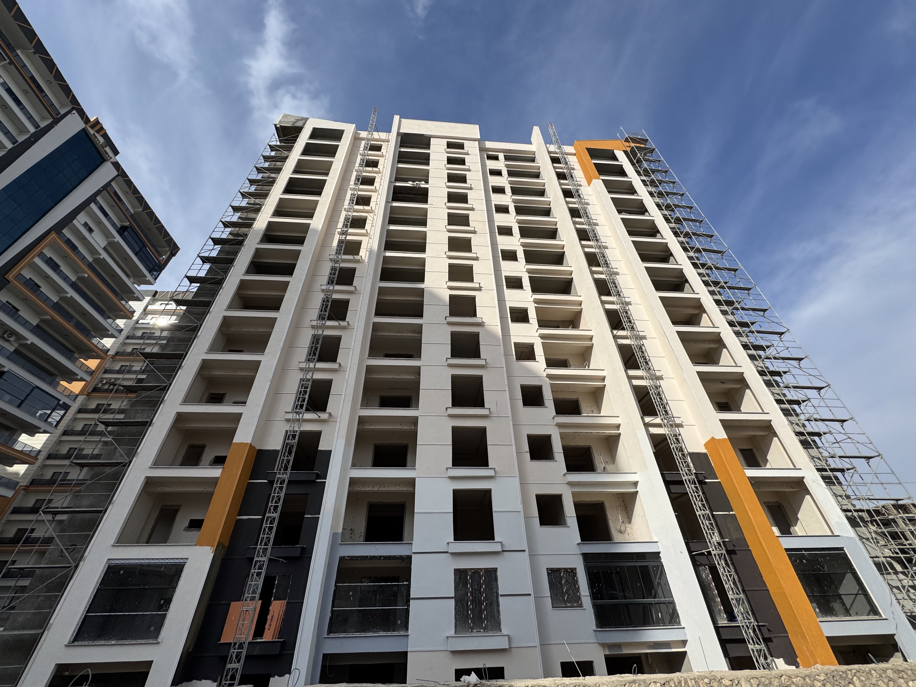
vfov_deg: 85.7
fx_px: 370
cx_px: 458
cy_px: 344
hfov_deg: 102.1
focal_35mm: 14
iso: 50
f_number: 2.2
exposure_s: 1/2584
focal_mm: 2.22
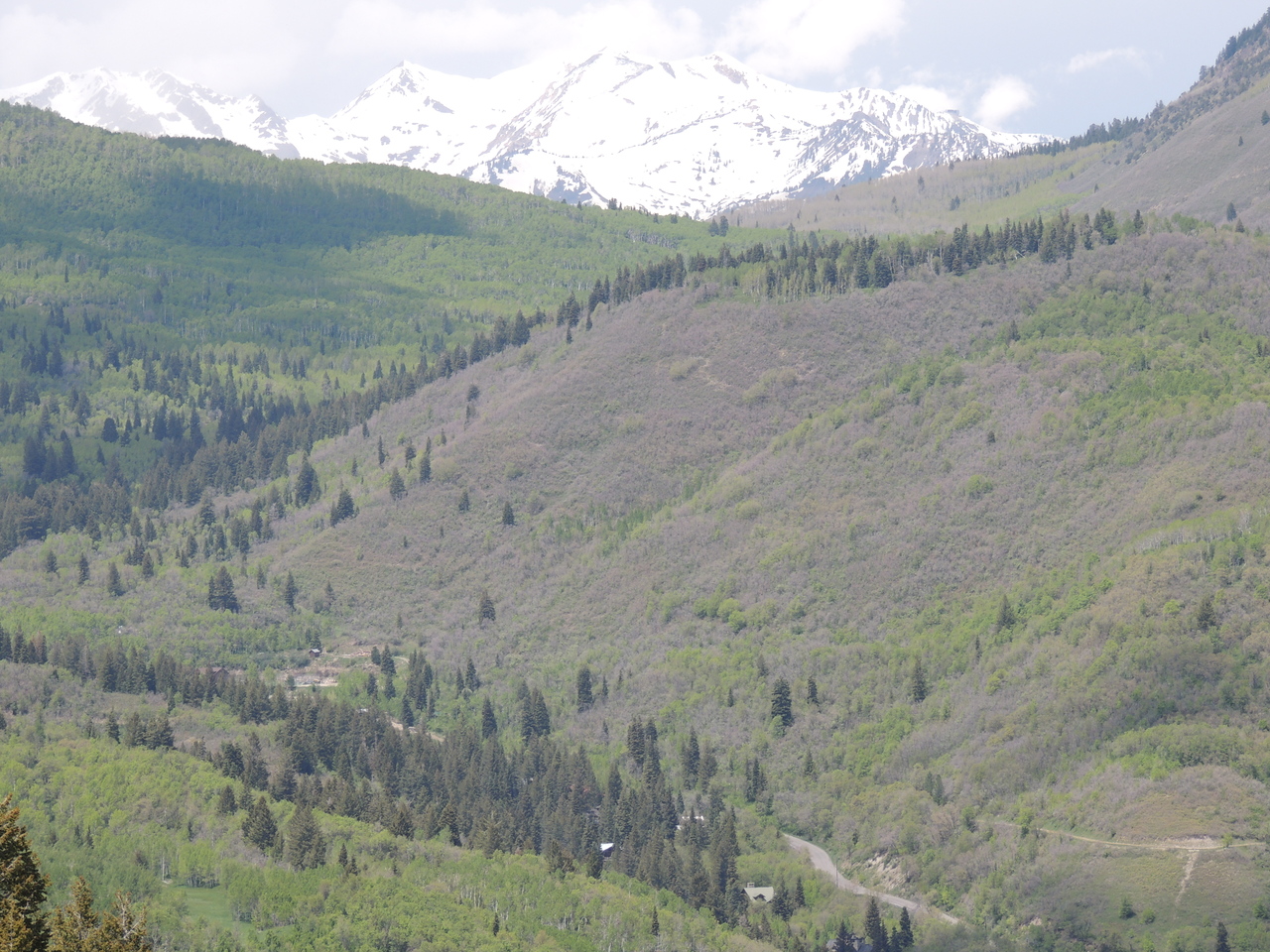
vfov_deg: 8.7
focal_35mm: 170
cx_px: 635
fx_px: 6237
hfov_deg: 11.6
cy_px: 476
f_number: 4.5
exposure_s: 1/500
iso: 100
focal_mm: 30.3
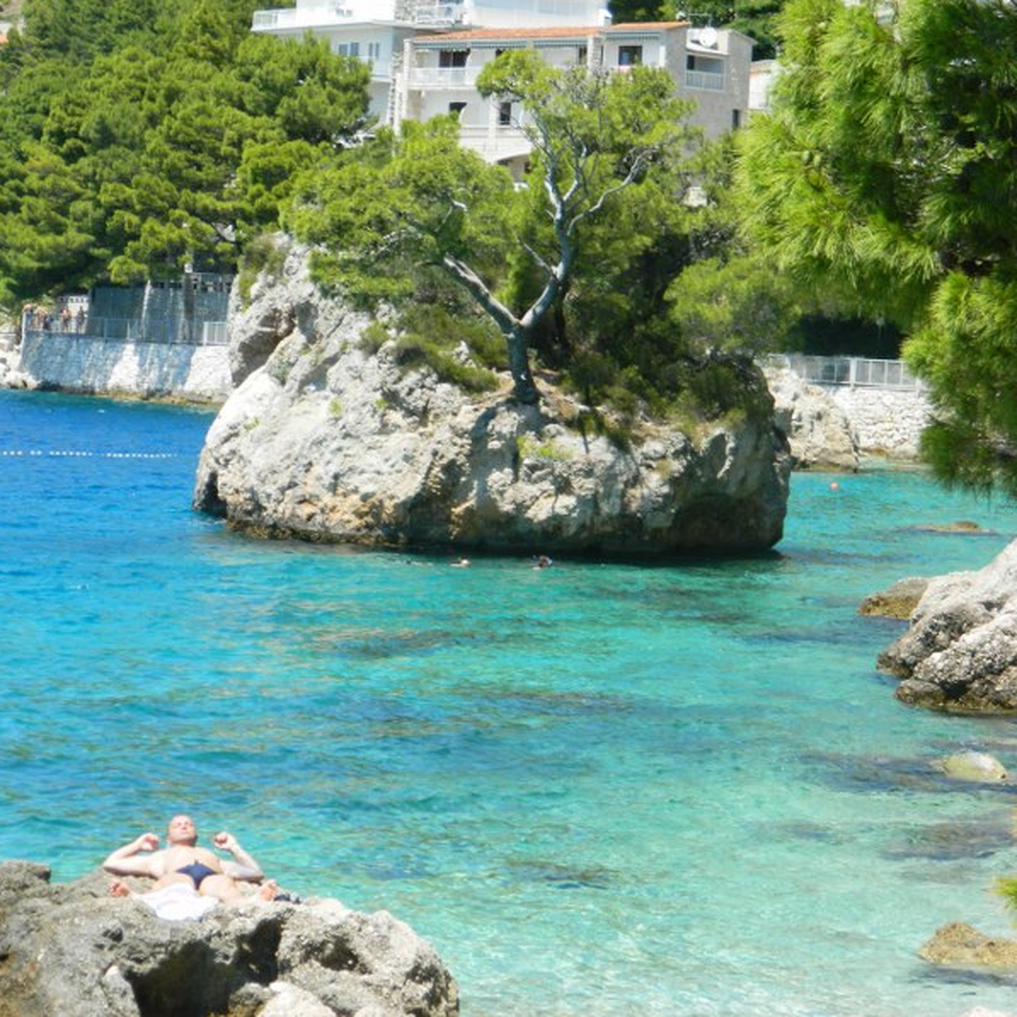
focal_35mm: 122
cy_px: 508
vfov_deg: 14.3
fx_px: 4055
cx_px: 363
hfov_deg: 14.3
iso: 100
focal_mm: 18.6
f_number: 4.5
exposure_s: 1/500
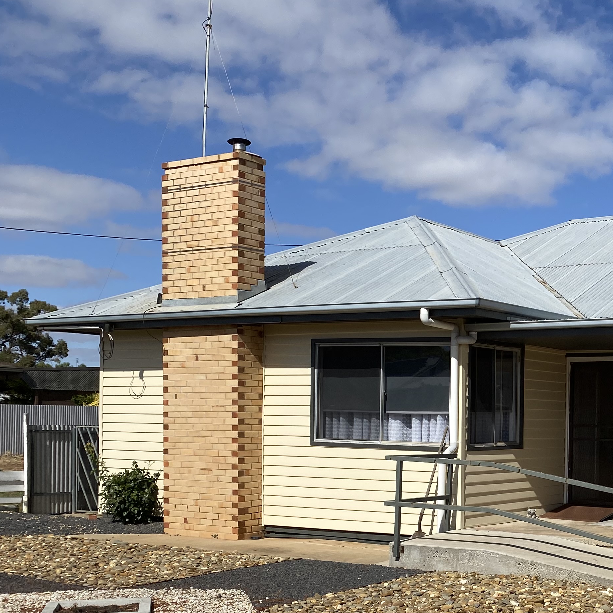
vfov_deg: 33.5
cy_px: 444
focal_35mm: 50
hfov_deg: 31.6
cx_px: 607
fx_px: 1002
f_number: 1.8
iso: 32
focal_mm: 4.25
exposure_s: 1/5495
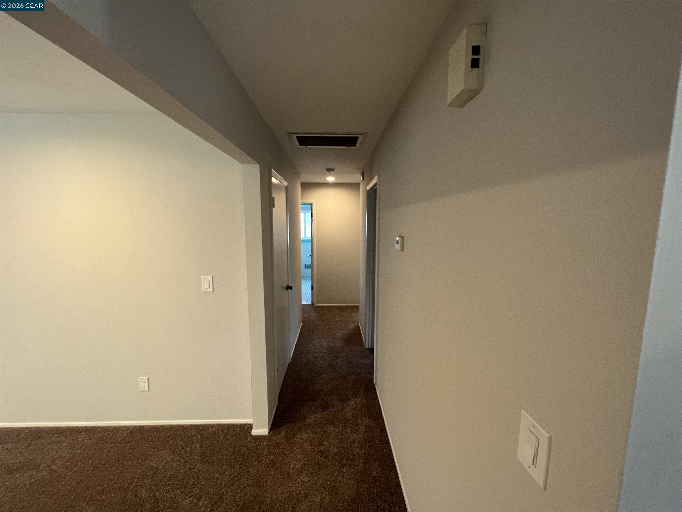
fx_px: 256
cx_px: 341
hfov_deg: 106.2
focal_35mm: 13
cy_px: 256
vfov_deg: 89.9
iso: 400
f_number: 1.8
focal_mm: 1.57
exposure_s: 1/60
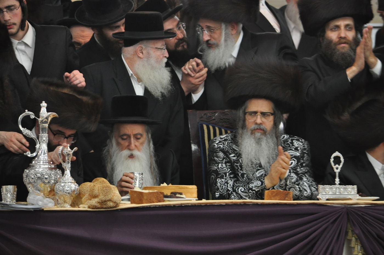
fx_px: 3515
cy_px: 128
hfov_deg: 6.3
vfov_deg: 4.2
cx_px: 192
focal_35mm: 330
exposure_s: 1/60
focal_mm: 220
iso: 1250
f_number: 5.6
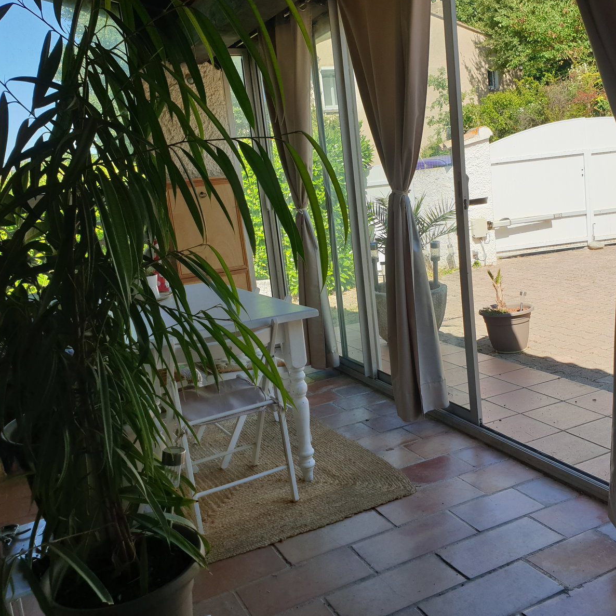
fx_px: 624
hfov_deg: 52.4
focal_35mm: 31
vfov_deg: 52.5
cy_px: 306
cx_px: 342
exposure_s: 1/836
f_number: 2.4
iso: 50
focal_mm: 4.3
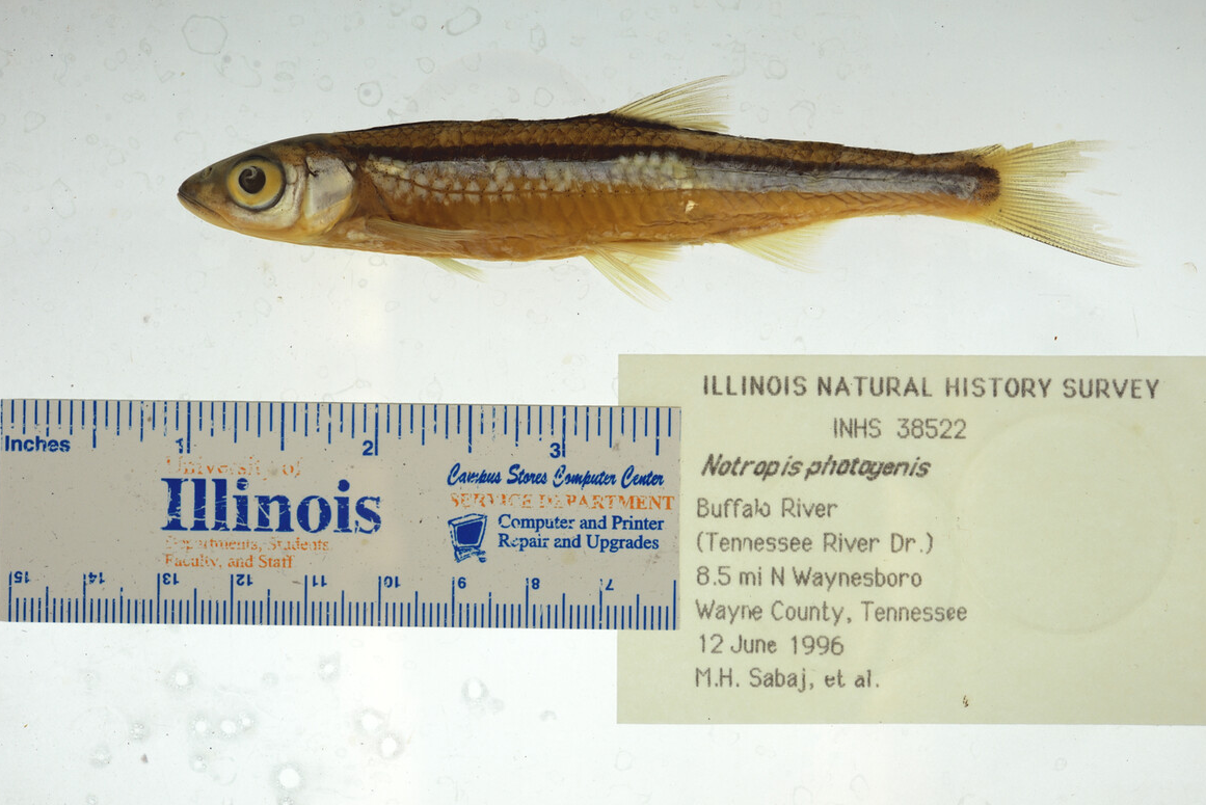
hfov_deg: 32.4
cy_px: 390
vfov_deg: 21.9
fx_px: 2078
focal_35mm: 62
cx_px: 594
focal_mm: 60
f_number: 10
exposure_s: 1/200
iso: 100
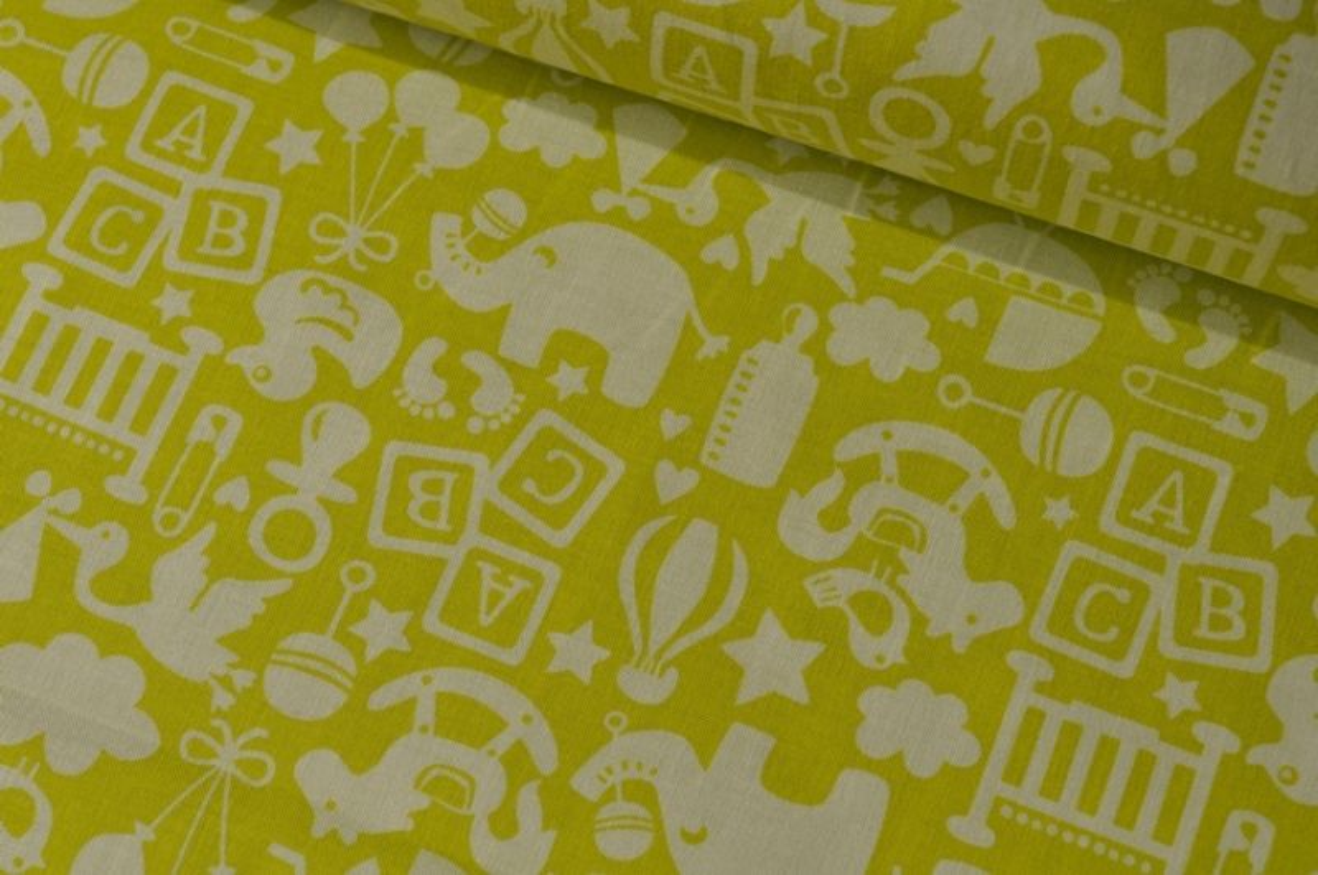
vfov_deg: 21.5
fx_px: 2303
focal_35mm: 63
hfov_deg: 31.9
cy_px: 438
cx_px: 659
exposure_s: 1/320
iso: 200
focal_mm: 42
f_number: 9
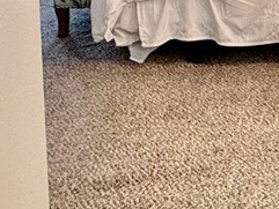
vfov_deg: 13.9
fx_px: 750
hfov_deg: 19.4
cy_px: -182
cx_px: 367
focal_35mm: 93
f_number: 2.2
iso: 160
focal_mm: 2.22
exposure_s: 1/120
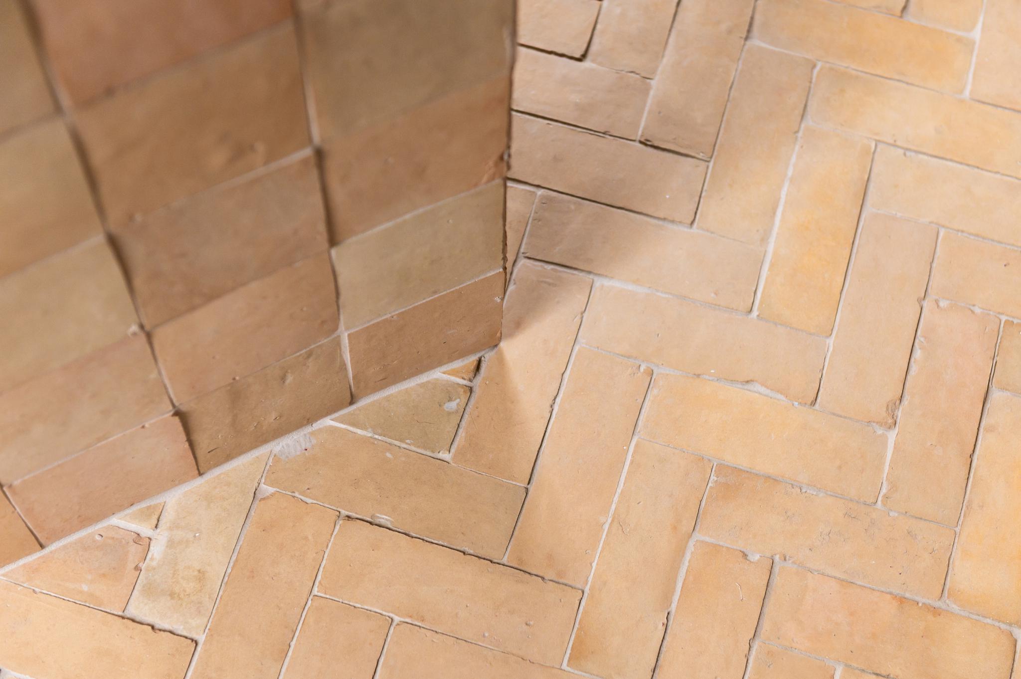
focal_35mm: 62
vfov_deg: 21.9
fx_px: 1757
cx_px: 510
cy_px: 340
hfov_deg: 32.4
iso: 1600
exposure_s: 1/200
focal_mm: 62
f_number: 4
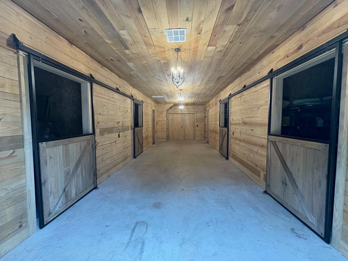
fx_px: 141
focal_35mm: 14
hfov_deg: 102.1
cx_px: 174
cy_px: 130
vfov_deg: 85.7
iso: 500
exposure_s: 1/60
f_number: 2.2
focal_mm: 2.22
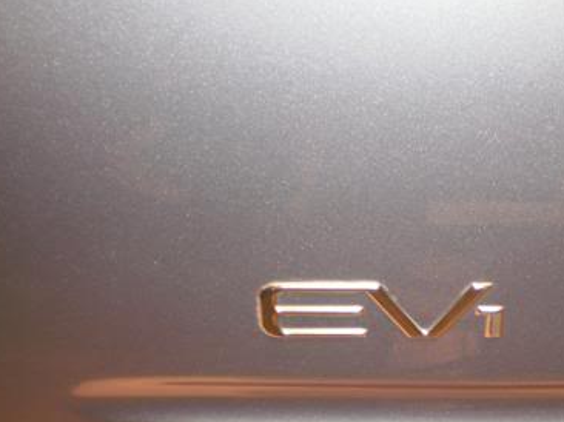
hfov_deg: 30.5
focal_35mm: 63
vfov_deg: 23.0
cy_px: 313
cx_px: 376
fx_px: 1026
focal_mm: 6.3
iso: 125
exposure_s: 1/30
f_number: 3.1
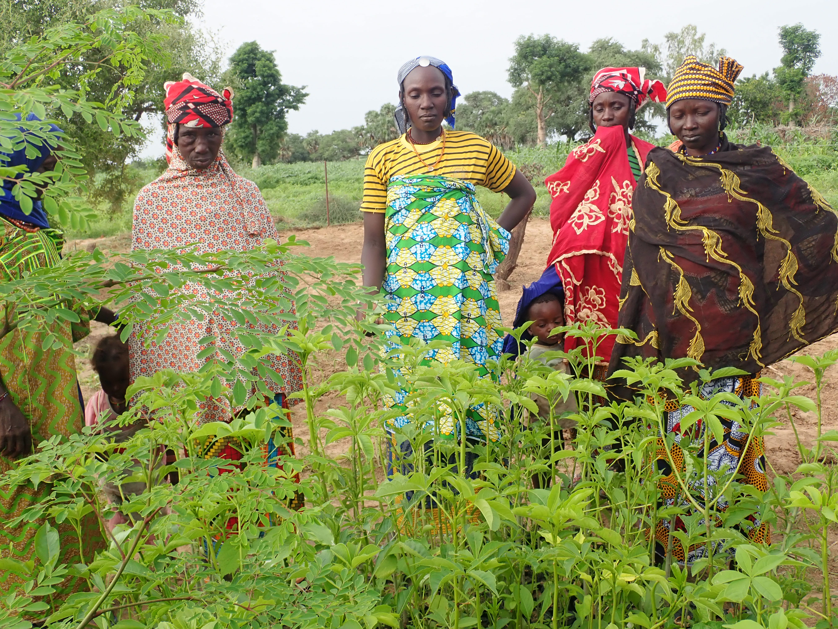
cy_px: 314
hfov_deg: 52.6
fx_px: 847
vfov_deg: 40.7
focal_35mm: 35
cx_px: 419
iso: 100
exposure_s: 1/250
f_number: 3.5
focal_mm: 6.42
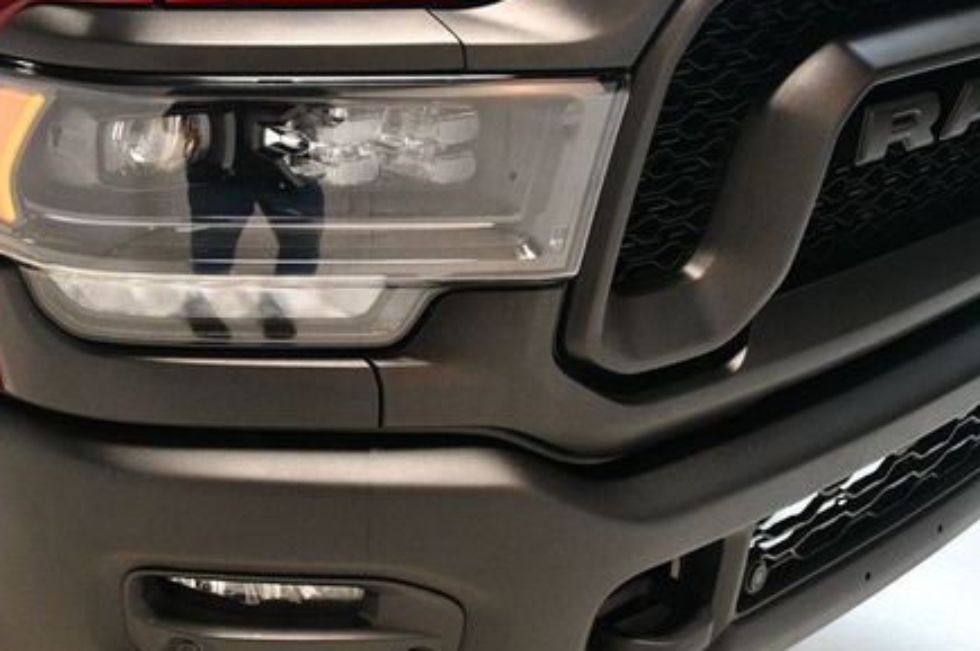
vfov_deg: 25.5
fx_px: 1441
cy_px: 313
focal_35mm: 53
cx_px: 261
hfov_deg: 36.8
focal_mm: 24
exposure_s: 1/125
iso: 3200
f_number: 3.8
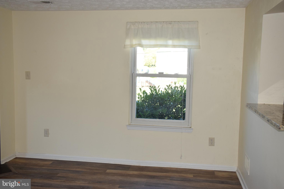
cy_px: 94
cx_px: 142
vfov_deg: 34.2
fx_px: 308
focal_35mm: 39
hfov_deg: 49.5
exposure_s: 1/125
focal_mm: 26
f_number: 5.6
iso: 560
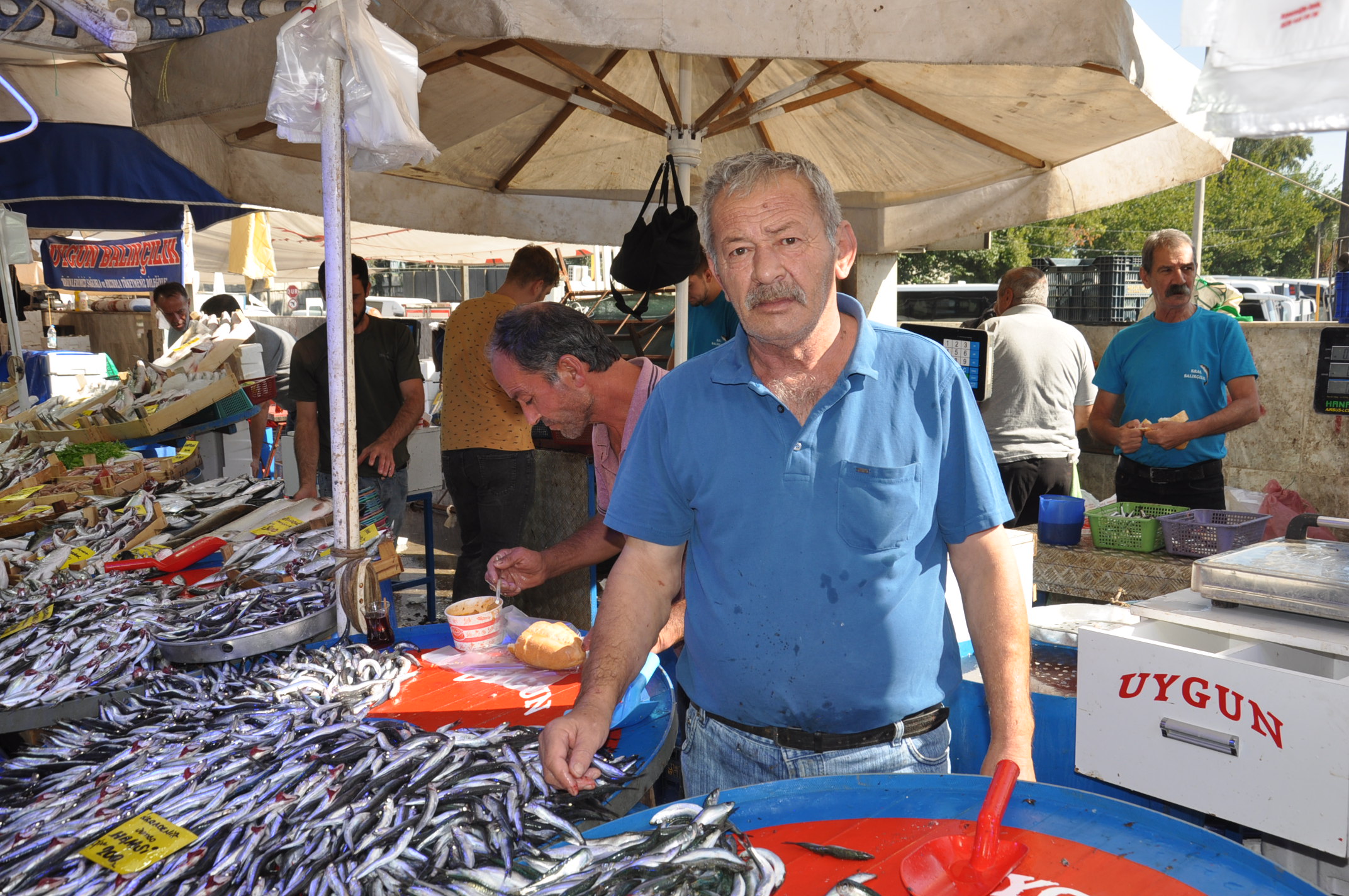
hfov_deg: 53.2
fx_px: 1347
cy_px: 448
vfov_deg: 36.8
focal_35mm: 36
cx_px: 674
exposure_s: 1/200
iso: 200
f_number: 8
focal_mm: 24
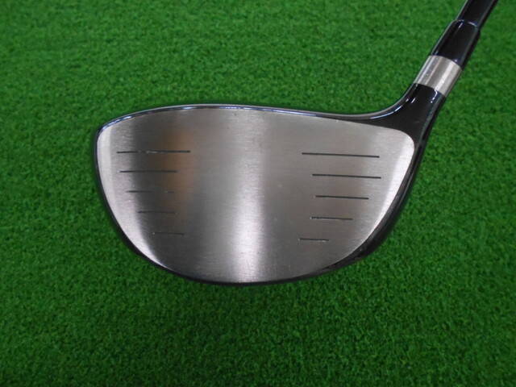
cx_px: 258
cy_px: 194
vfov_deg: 53.1
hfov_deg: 67.3
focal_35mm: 26
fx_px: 388
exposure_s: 1/160
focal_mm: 4.6
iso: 800
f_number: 3.2
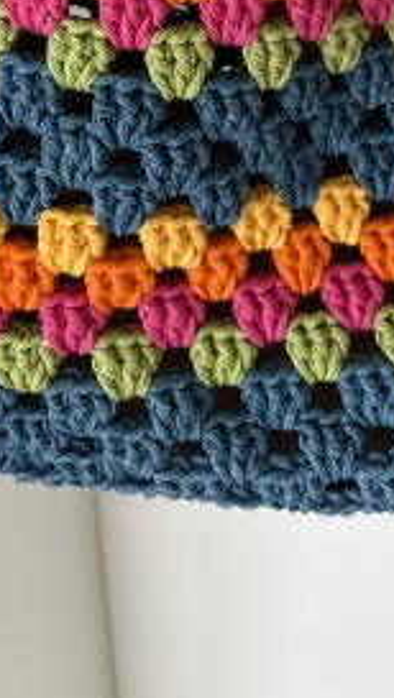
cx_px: 289
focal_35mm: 83
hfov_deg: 14.5
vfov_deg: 22.1
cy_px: -286
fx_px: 1538
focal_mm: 5.1
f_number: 1.6
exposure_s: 1/121
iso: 64
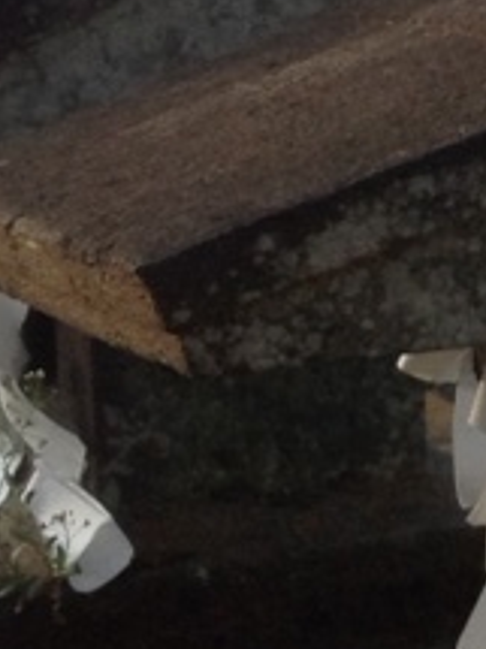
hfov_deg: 6.7
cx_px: 1192
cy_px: 12
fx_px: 3954
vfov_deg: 9.3
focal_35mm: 211
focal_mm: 4.28
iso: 50
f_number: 2.4
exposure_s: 1/373
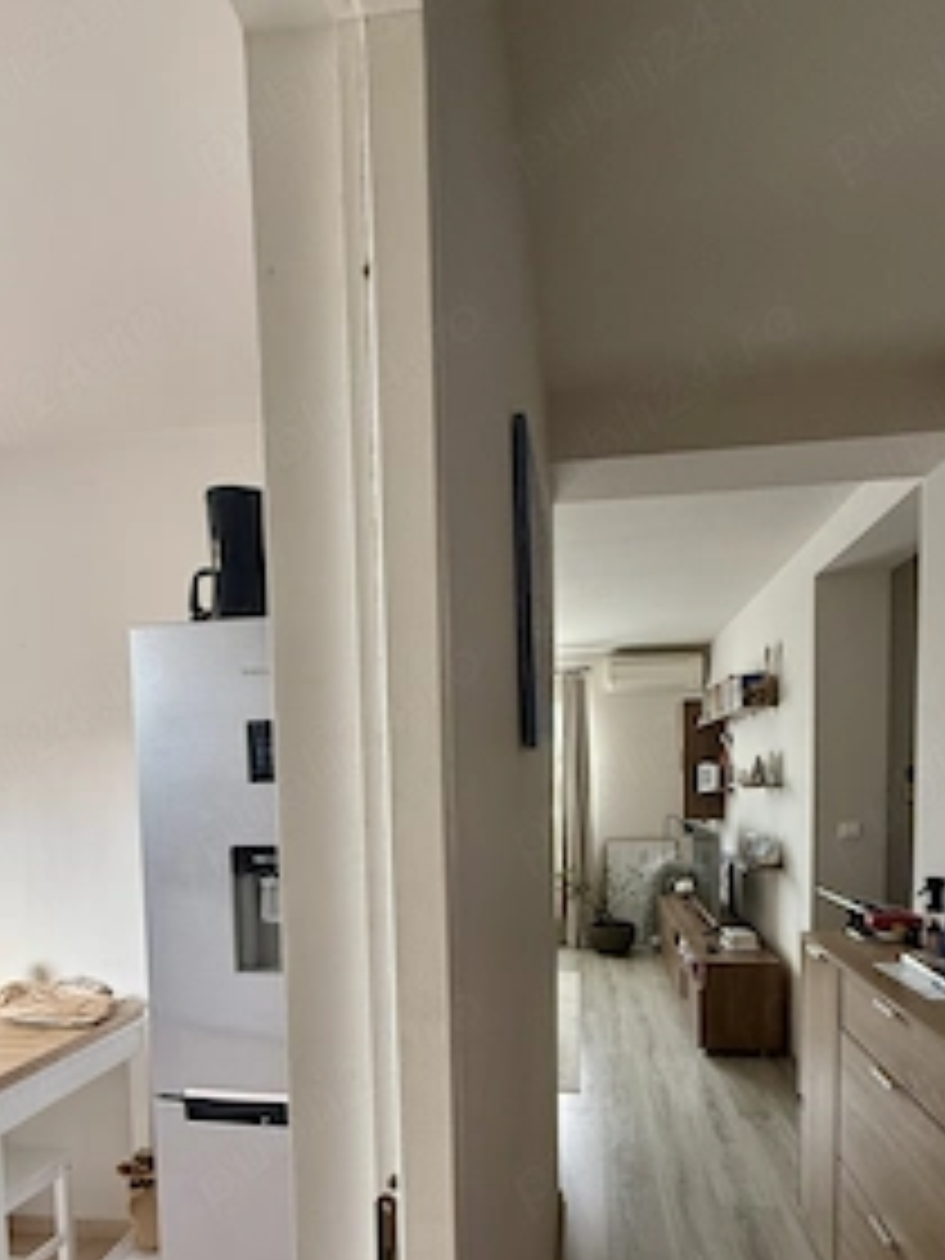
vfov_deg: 79.4
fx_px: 728
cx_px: 495
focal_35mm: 20
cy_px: 828
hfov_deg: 65.9
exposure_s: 1/98
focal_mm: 2.22
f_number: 2.2
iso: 320
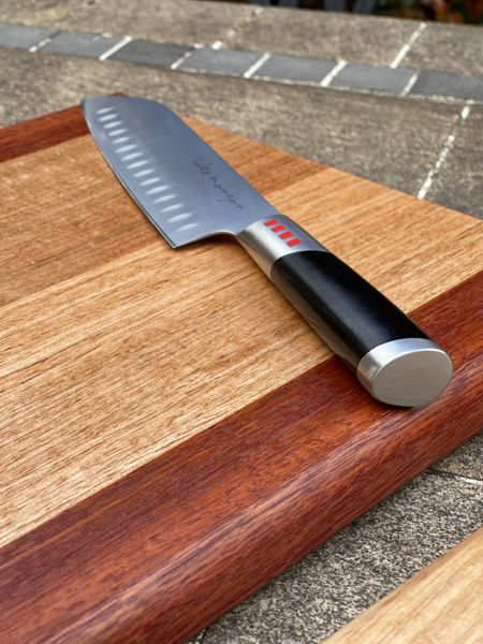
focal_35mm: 64
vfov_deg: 30.3
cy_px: 322
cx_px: 242
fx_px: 1191
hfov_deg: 22.9
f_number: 2.2
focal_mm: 7.5
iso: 25
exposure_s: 1/121
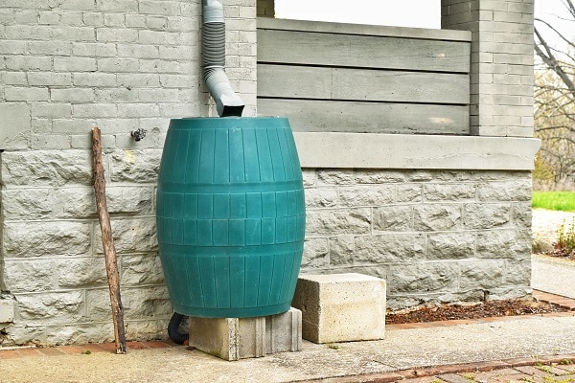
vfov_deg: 18.9
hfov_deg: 28.1
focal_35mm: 72
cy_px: 192
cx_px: 288
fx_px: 1150
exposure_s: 1/80
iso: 320
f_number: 6.3
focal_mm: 48
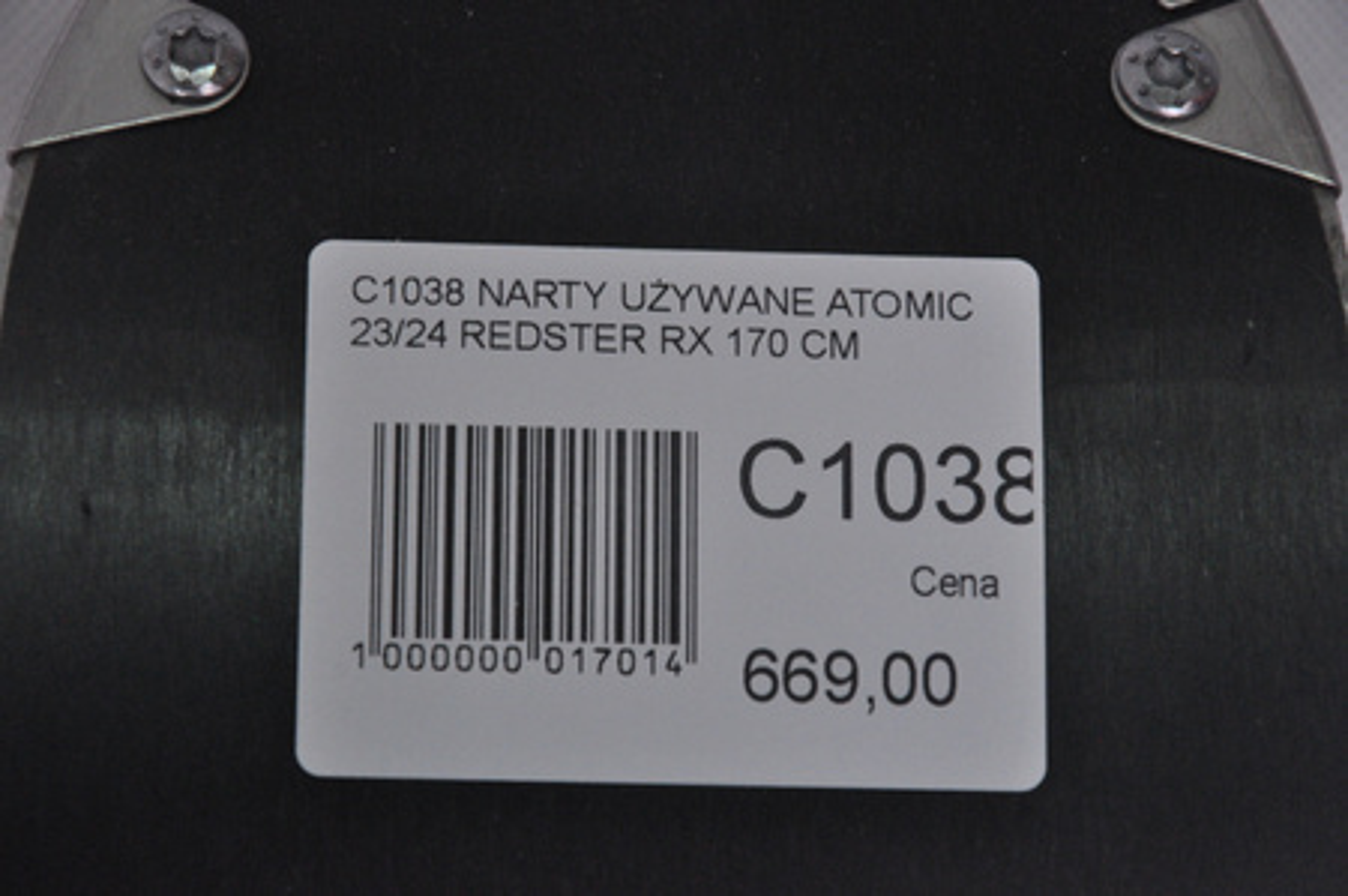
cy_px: 448
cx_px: 674
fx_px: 5891
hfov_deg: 13.1
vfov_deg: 8.7
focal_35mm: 158
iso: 3200
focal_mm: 105
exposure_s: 1/125
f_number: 9.5
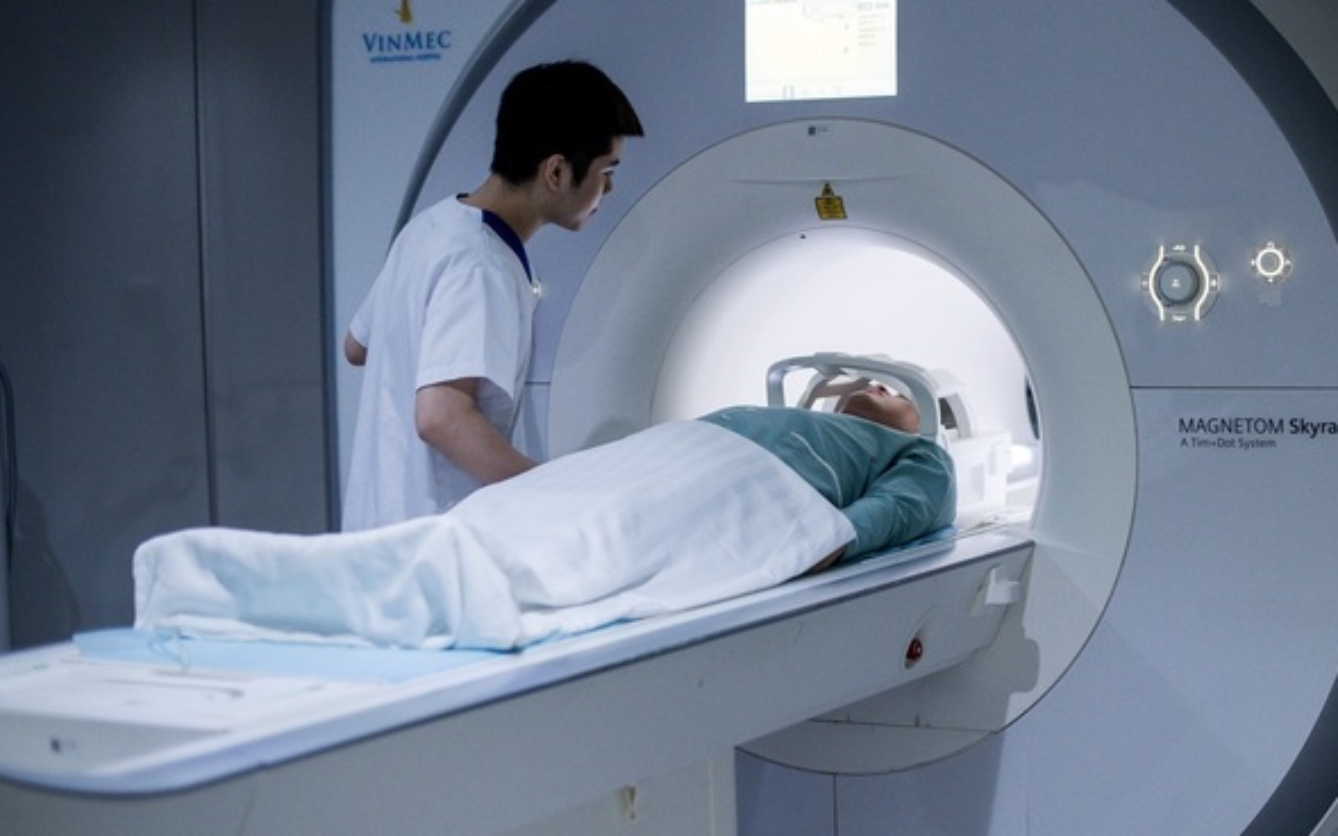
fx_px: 2589
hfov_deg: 28.7
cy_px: 421
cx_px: 918
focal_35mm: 71
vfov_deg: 18.3
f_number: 2
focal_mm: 50
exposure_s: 1/160
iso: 800
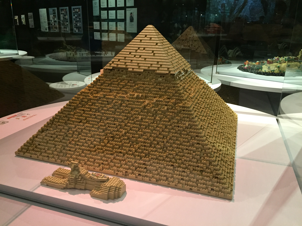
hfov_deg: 61.7
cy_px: 113
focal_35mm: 29
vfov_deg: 48.2
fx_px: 253
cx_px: 151
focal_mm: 4.15
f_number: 2.2
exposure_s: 1/24
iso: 250
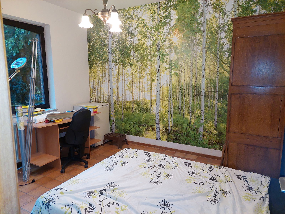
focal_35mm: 25
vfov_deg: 54.9
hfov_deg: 69.4
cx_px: 142
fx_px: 206
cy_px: 107
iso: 320
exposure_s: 1/50
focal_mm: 5.23
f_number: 1.8
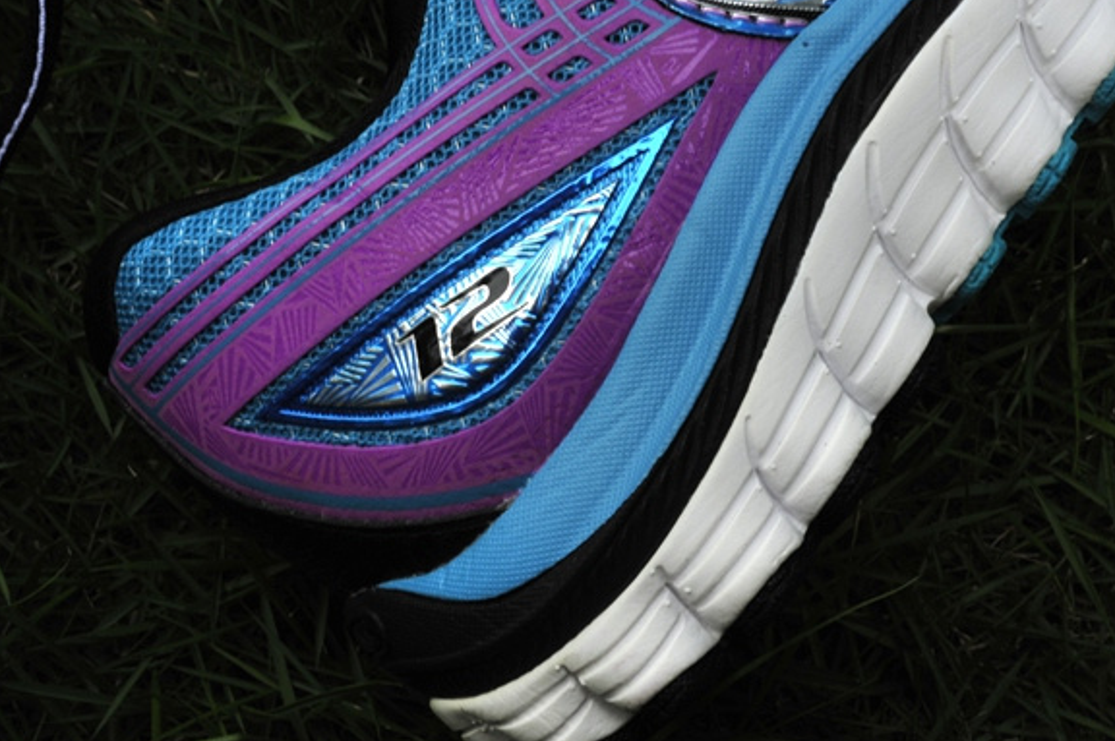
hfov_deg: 31.9
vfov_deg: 21.5
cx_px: 492
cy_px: 413
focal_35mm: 63
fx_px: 1950
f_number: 22
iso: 640
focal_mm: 55
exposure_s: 1/6
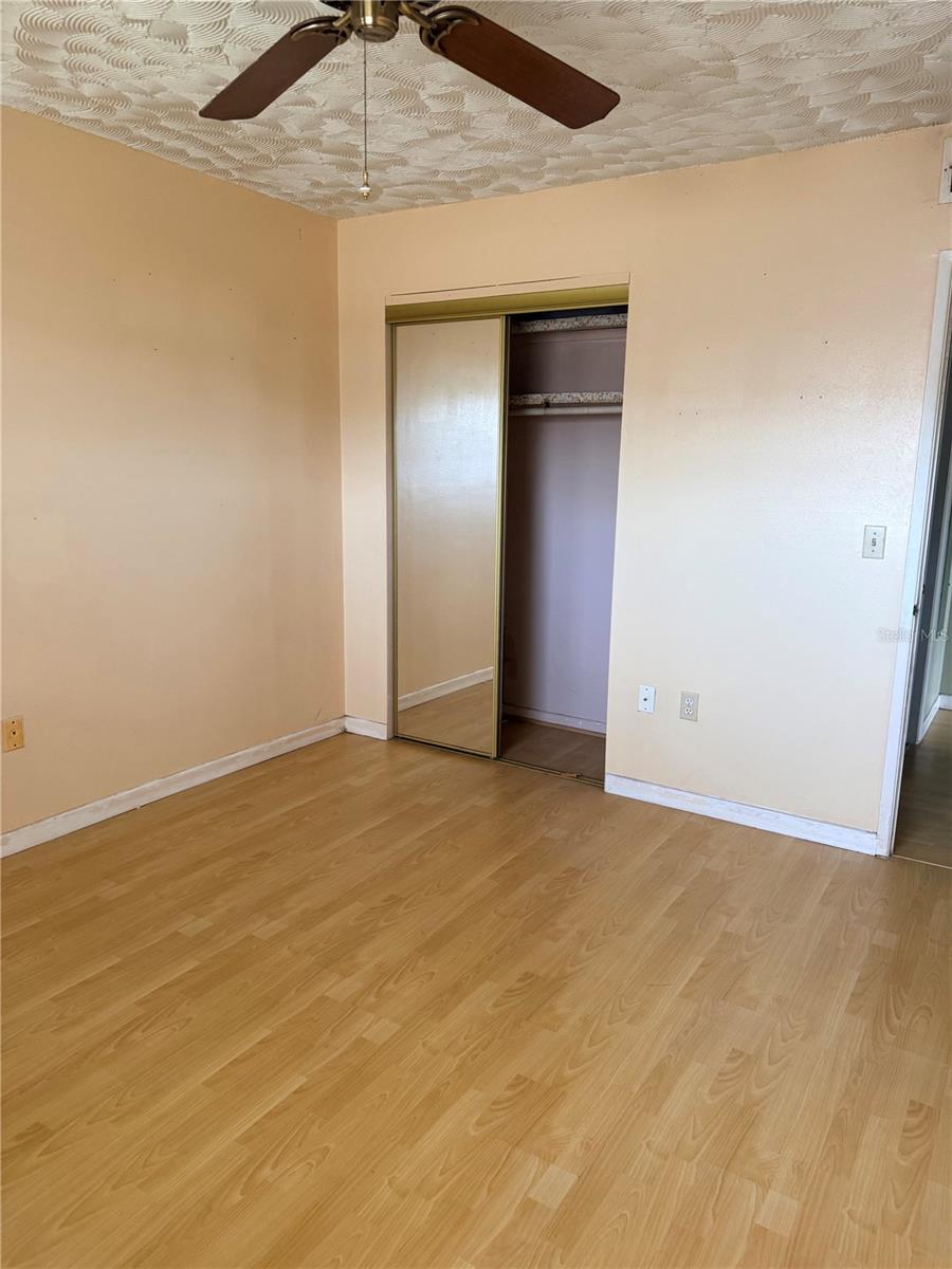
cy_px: 634
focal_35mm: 24
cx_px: 476
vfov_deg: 71.6
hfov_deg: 56.8
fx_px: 880
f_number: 1.78
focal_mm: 6.76
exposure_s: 1/104
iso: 200
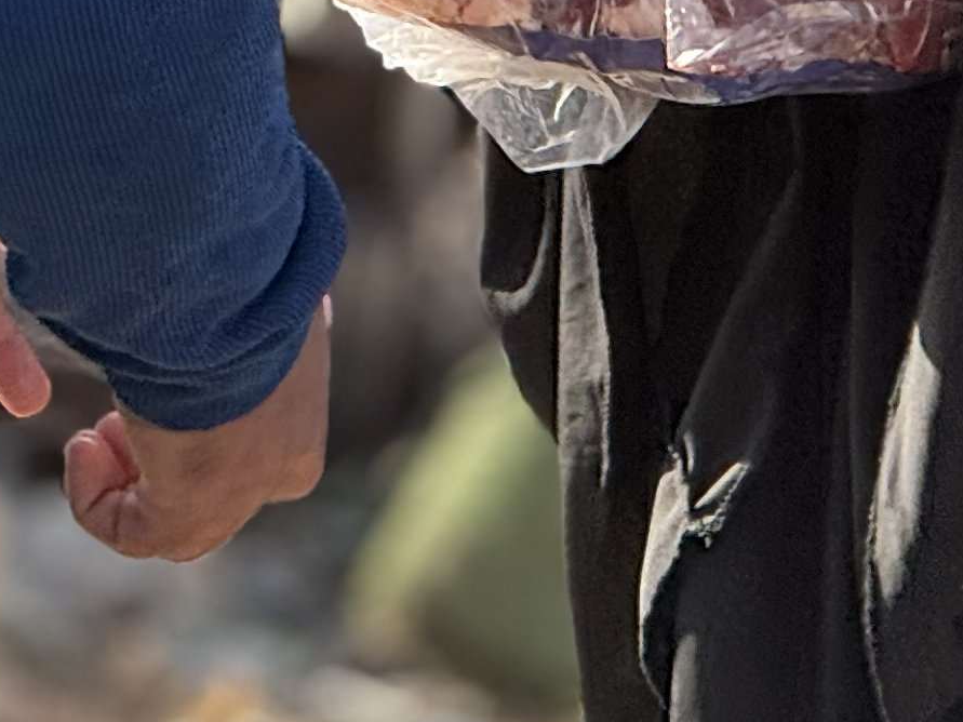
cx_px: 262
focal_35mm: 543
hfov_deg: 3.7
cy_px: -713
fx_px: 15104
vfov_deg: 2.7
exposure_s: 1/680
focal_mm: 15.7
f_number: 2.8
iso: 64
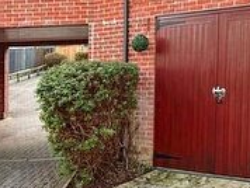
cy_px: 116
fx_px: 398
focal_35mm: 55
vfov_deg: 26.5
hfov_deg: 34.8
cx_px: 146
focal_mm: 2.22
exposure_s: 1/99
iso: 50
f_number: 2.2
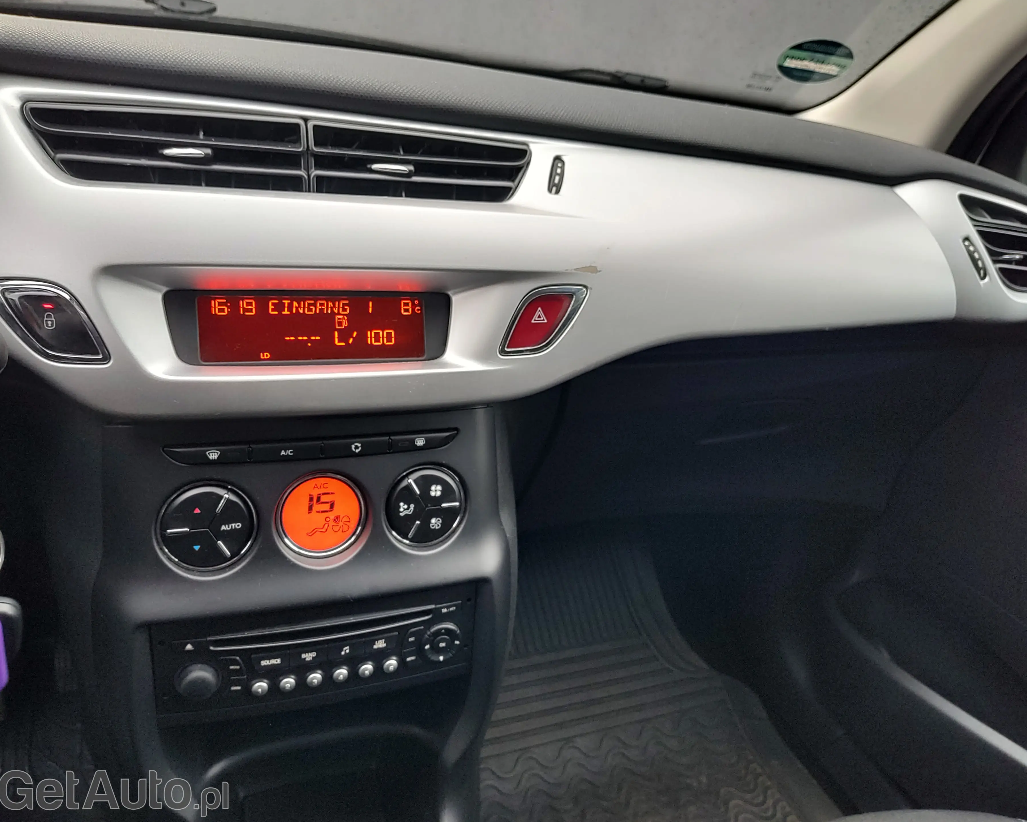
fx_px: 730
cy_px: 411
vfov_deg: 58.8
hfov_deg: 70.3
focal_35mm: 24
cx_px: 496
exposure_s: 1/50
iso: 233
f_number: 1.8
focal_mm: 5.56
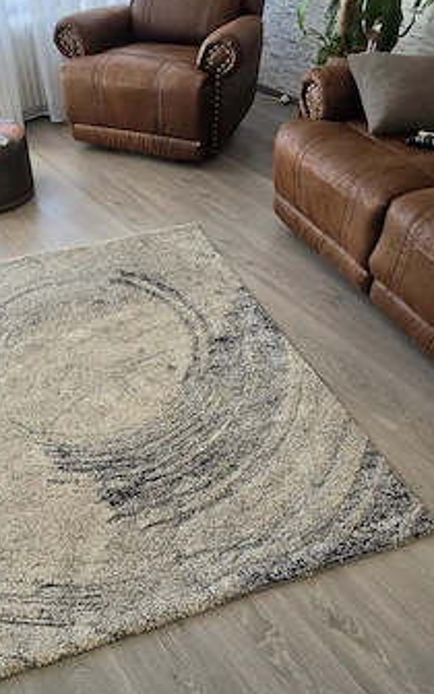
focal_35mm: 29
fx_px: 549
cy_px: 403
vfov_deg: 64.3
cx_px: 153
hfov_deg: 42.7
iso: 100
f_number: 1.4
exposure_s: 1/182
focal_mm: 6.5
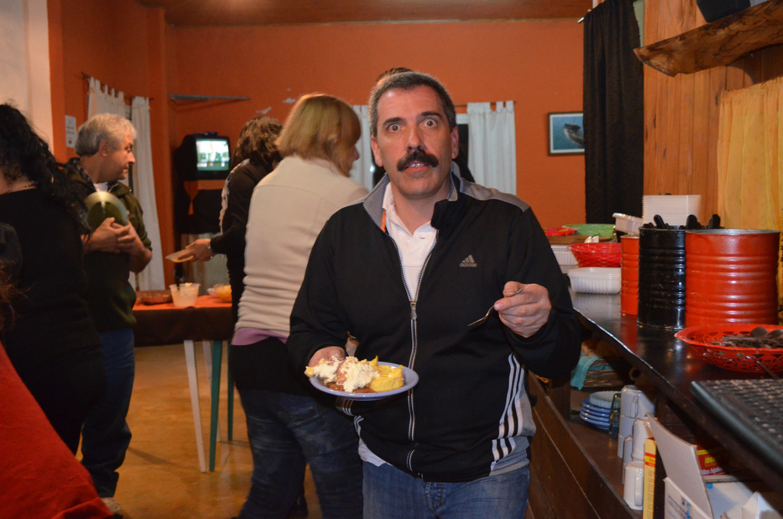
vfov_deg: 28.0
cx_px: 392
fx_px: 1042
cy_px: 260
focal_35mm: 48
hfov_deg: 41.2
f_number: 4.8
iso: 3200
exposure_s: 1/60
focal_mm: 32
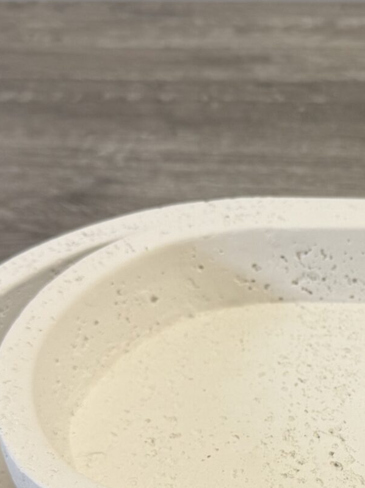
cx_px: 408
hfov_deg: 18.4
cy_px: 397
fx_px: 1083
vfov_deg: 24.9
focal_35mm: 77
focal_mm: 6.76
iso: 100
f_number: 1.78
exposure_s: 1/100
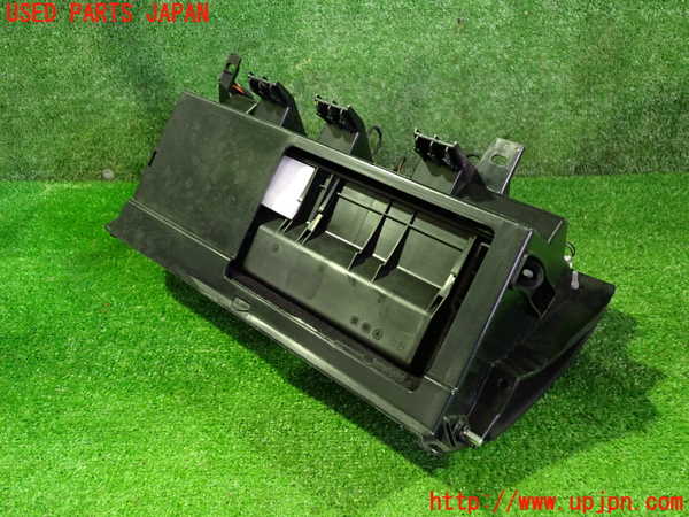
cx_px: 344
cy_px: 258
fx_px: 597
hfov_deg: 60.0
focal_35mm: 30
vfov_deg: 46.8
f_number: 2.3
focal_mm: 5.4
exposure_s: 1/15
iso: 800
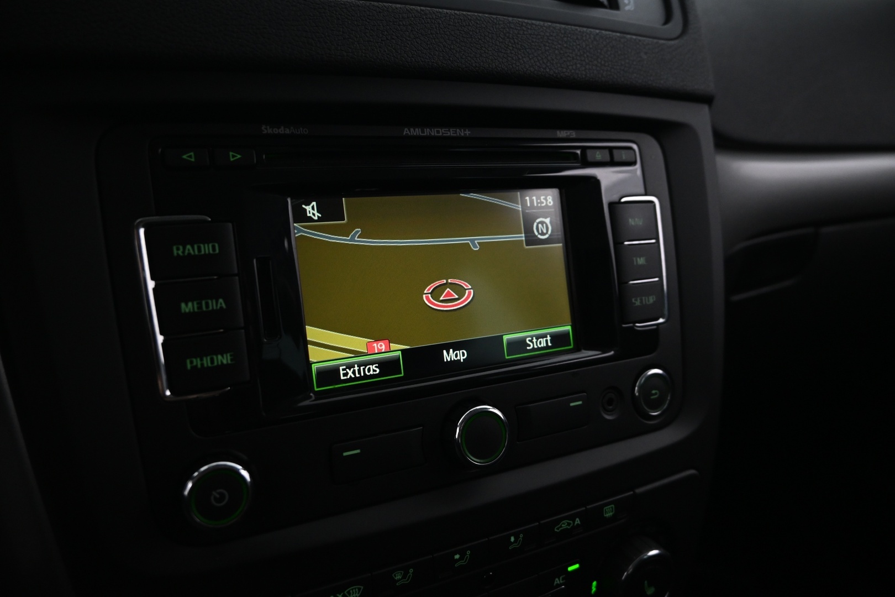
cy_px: 298
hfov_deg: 73.7
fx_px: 597
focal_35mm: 24
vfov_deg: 53.1
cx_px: 448
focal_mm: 16
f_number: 4
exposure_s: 1/20
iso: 1600
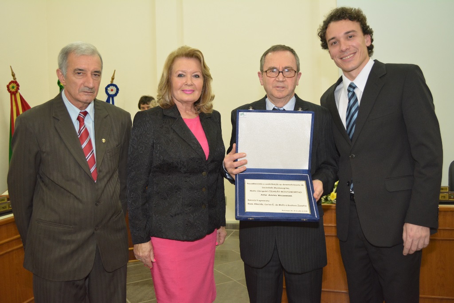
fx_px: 416
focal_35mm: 33
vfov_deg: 40.0
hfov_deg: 57.2
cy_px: 152
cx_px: 227
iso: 1600
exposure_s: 1/60
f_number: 4
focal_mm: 22
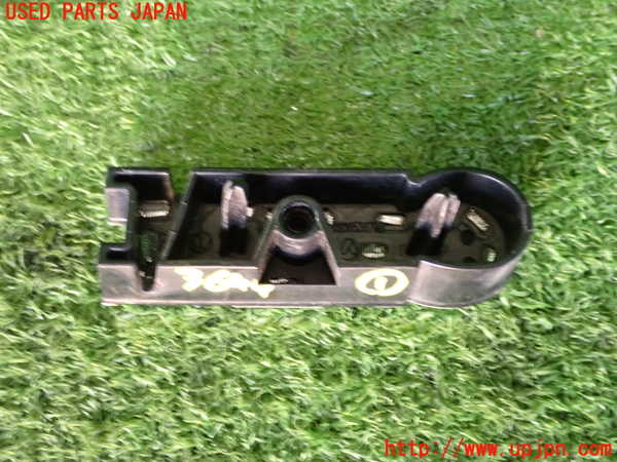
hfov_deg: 40.4
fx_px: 838
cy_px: 231
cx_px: 308
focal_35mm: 47
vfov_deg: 30.9
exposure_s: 1/20
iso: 800
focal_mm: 8.4
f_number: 3.1
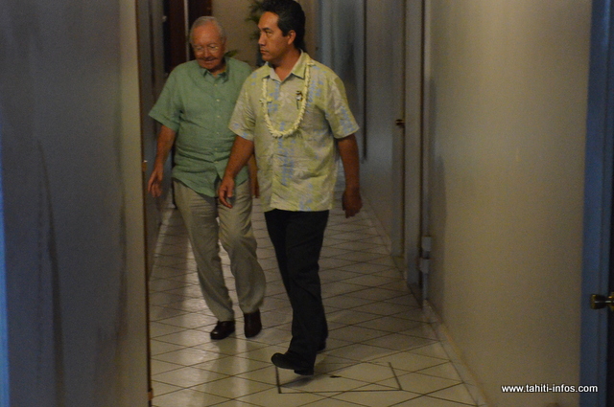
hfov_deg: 28.1
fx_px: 1226
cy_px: 204
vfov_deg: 18.9
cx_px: 307
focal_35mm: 72
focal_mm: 48
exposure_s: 1/100
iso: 5000
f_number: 5
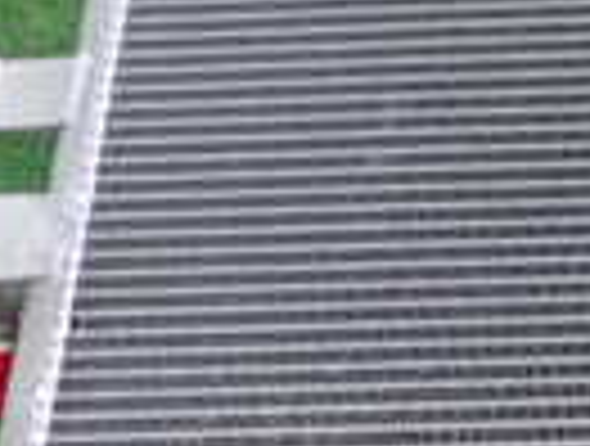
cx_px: 869
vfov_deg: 10.8
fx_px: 2341
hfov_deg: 13.6
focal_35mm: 137
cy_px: 387
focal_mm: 5.4
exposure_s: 1/30
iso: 400
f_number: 2.3
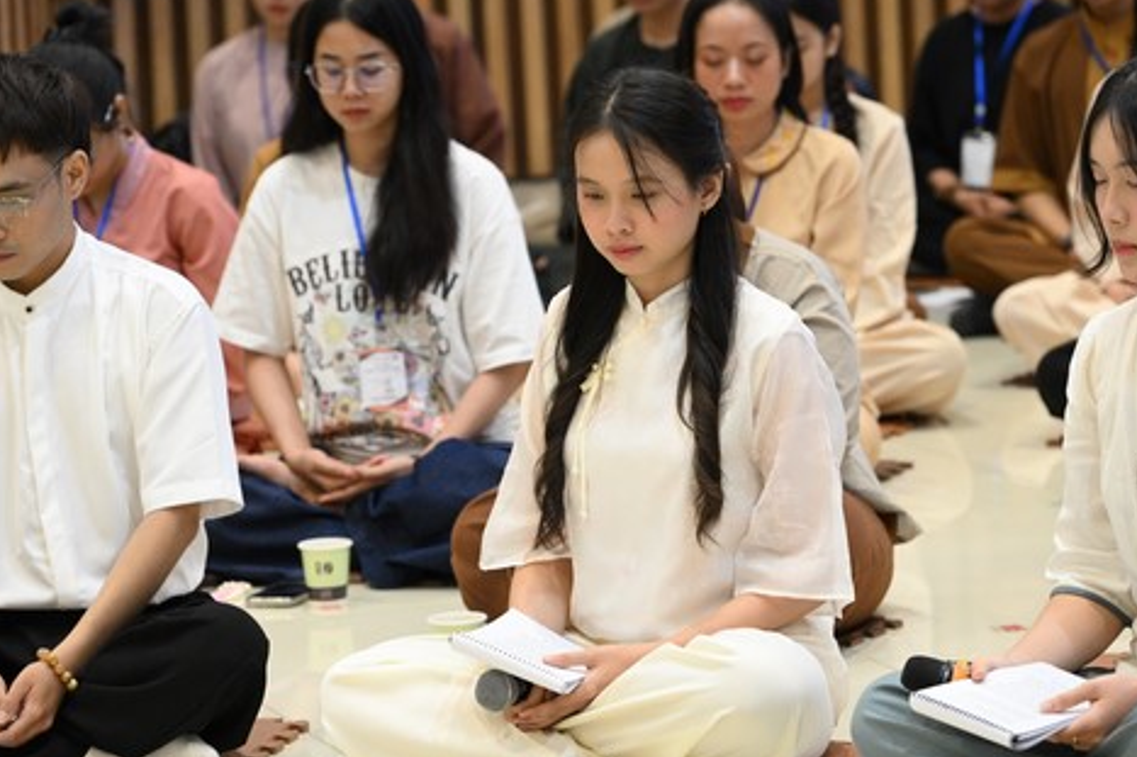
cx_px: 577
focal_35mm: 167
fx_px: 5272
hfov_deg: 12.3
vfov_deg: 8.2
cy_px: 393
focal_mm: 120
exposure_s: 1/160
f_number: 4
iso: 3200
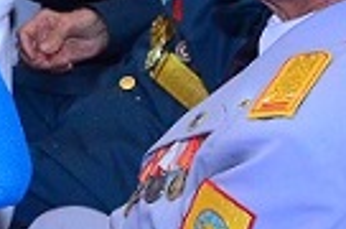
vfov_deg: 6.7
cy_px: -246
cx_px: -616
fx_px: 1899
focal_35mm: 198
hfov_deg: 8.9
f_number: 4
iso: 2000
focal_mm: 18
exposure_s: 1/100
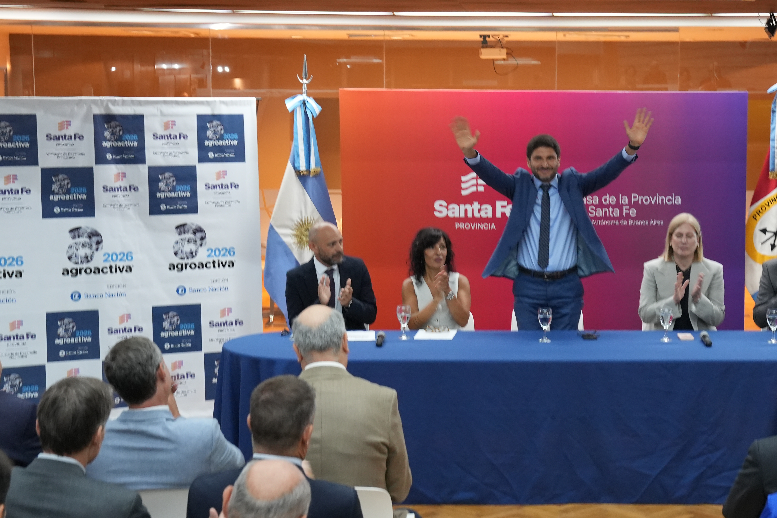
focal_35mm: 76
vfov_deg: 17.9
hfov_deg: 26.4
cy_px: 287
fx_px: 1640
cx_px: 550
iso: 3200
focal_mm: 46
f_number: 6.3
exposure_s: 1/50
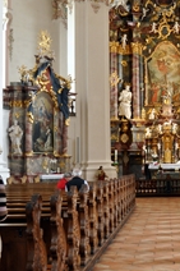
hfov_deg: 19.5
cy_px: 116
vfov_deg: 29.6
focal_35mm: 68
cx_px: 169
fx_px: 511
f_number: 4
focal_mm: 24
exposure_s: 1/60
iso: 500
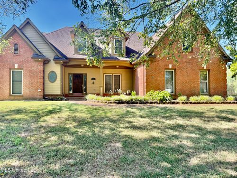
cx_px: 118
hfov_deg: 71.6
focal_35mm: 24
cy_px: 89
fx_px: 164
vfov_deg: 56.8
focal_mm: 6.76
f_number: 1.78
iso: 100
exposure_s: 1/788
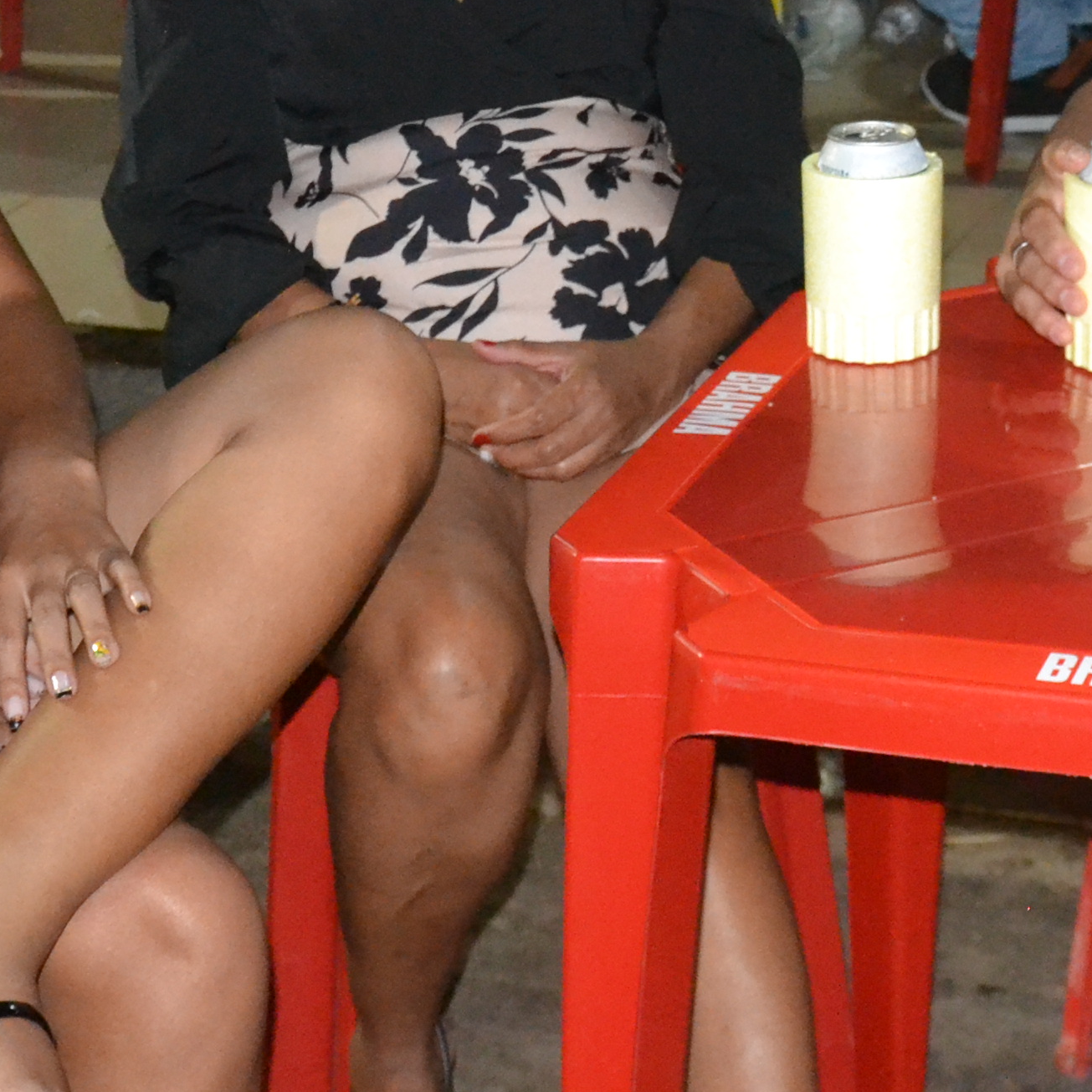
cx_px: 1092
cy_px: 385
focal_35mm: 94
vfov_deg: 18.4
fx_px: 3373
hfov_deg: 17.9
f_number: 3.8
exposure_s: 1/60
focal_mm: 21
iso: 3200
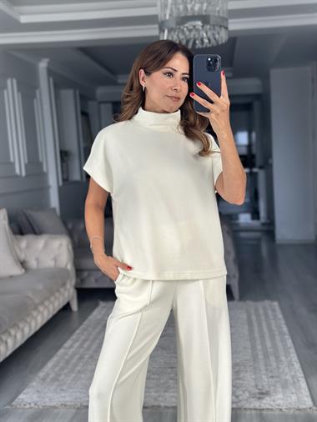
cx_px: 158
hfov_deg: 30.3
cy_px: 211
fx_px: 586
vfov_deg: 39.6
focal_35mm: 48
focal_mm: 6.86
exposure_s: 1/187
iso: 80
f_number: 1.78
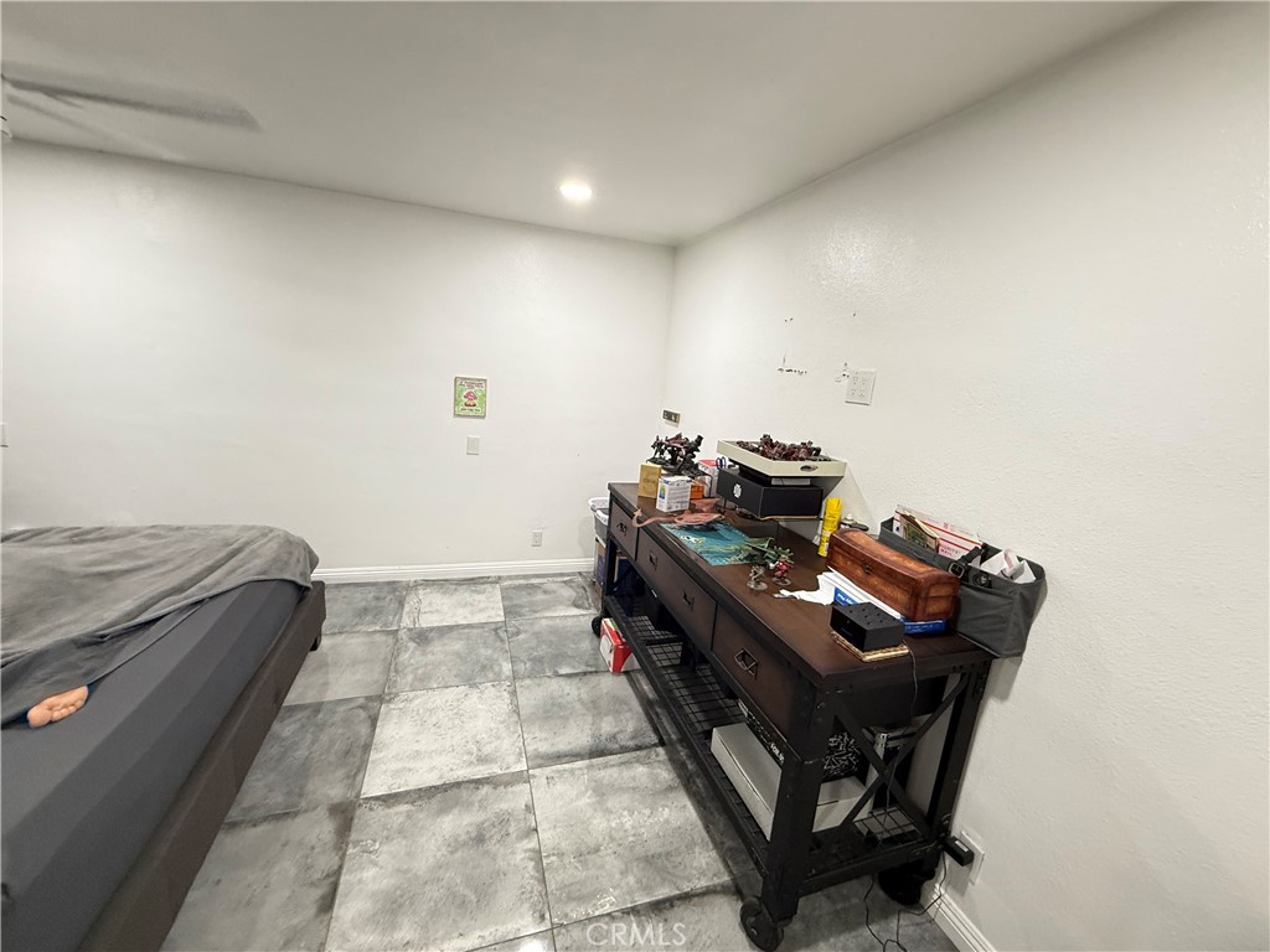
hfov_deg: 102.1
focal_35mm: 14
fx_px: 514
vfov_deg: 85.7
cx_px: 635
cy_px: 476
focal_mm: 2.22
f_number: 2.2
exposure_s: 1/60
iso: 400
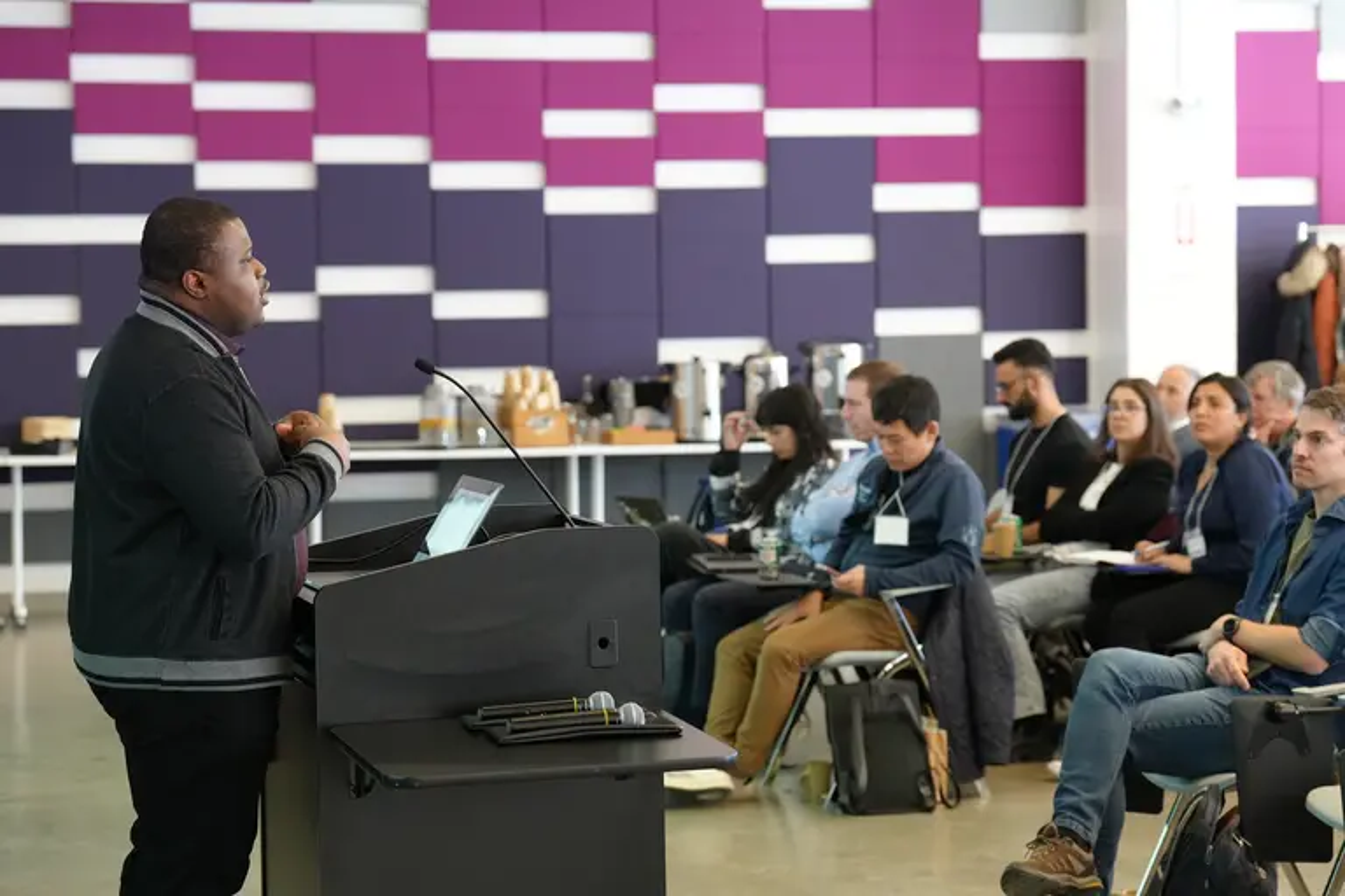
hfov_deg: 24.5
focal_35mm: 83
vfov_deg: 16.5
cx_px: 672
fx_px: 3101
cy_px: 448
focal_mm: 83
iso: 4000
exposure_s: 1/160
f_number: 4
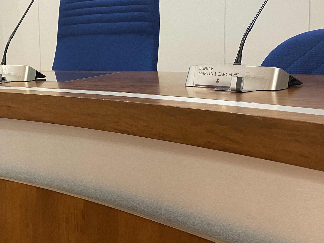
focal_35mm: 52
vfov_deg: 28.0
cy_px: 102
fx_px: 487
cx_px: 40
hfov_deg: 35.0
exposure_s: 1/50
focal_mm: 4.25
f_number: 1.8
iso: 100
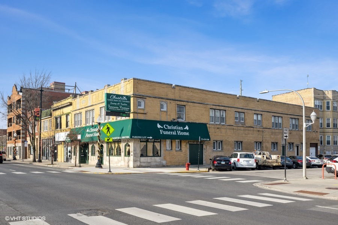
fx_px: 310
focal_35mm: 33
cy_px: 112
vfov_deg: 40.0
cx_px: 169
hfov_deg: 57.2
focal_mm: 33
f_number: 11
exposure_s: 1/30
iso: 100
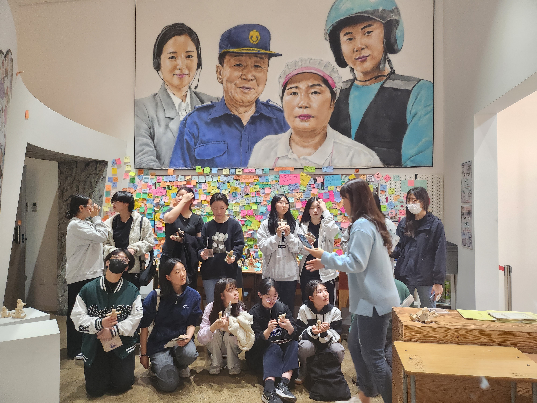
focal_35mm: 24
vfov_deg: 56.8
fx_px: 372
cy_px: 202
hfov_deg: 71.6
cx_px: 268
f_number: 1.8
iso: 640
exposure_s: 1/120
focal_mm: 5
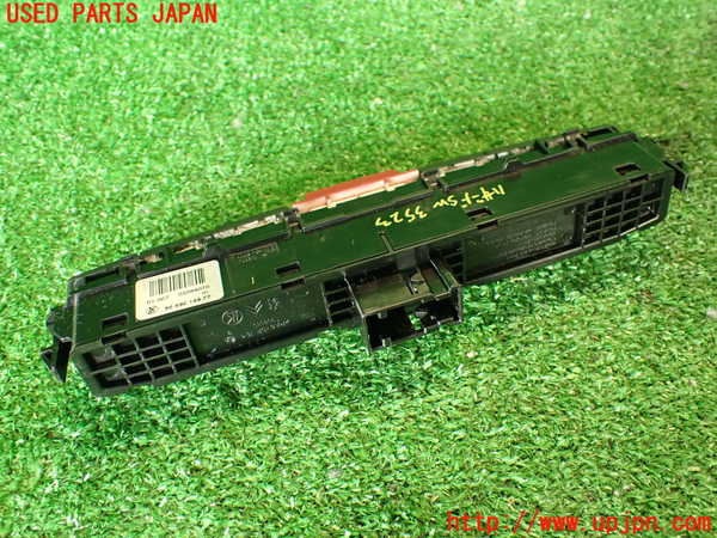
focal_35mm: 32
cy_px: 269
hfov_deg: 56.8
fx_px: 663
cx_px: 358
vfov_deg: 44.2
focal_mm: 5.79
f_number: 2.4
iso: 400
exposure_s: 1/30
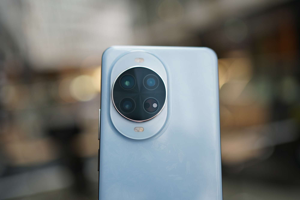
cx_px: 150
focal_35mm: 35
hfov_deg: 54.4
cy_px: 100
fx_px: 292
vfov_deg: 37.8
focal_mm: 35
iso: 125
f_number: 2.2
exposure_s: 1/40
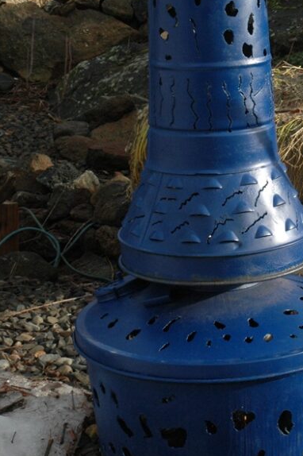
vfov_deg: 22.1
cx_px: 230
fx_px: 1150
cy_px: 91
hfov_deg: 14.9
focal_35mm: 91
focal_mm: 34
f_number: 9
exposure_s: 1/320
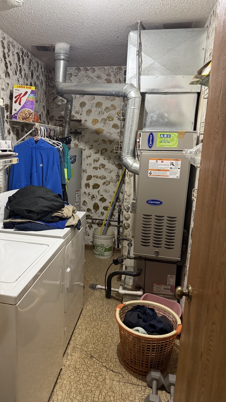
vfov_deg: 69.9
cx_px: 77
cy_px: 199
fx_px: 288
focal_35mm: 27
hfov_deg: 42.4
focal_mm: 6.76
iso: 500
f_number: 1.78
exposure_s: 1/60
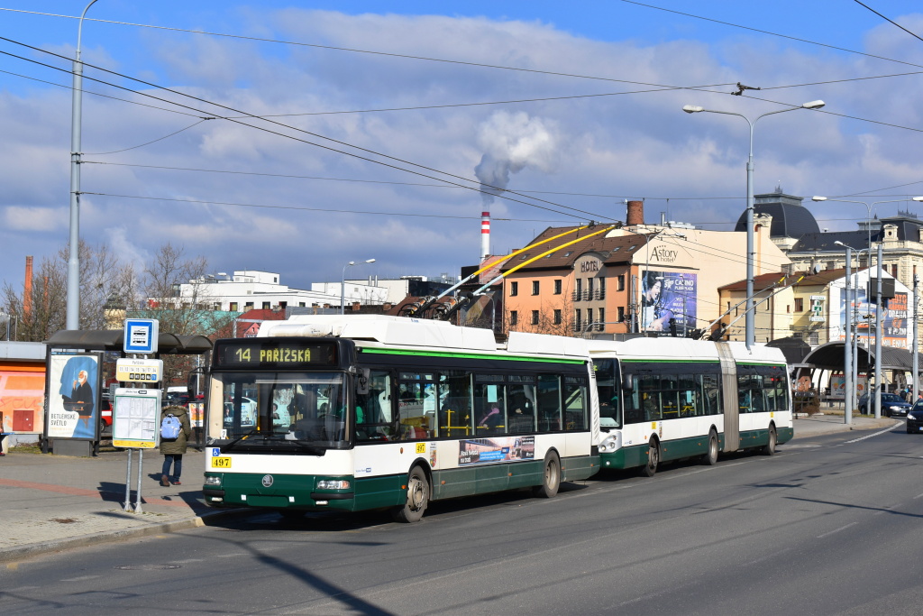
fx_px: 1615
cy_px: 308
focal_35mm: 63
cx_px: 462
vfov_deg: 21.6
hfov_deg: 31.9
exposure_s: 1/500
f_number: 11
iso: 200
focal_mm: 42
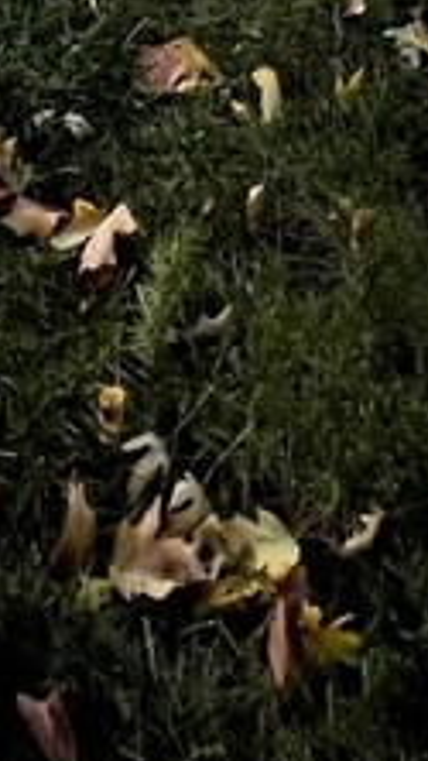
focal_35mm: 69
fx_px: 1391
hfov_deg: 17.3
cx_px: 62
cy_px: -1011
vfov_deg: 15.9
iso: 32
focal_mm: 1.57
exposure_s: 1/319
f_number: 1.8
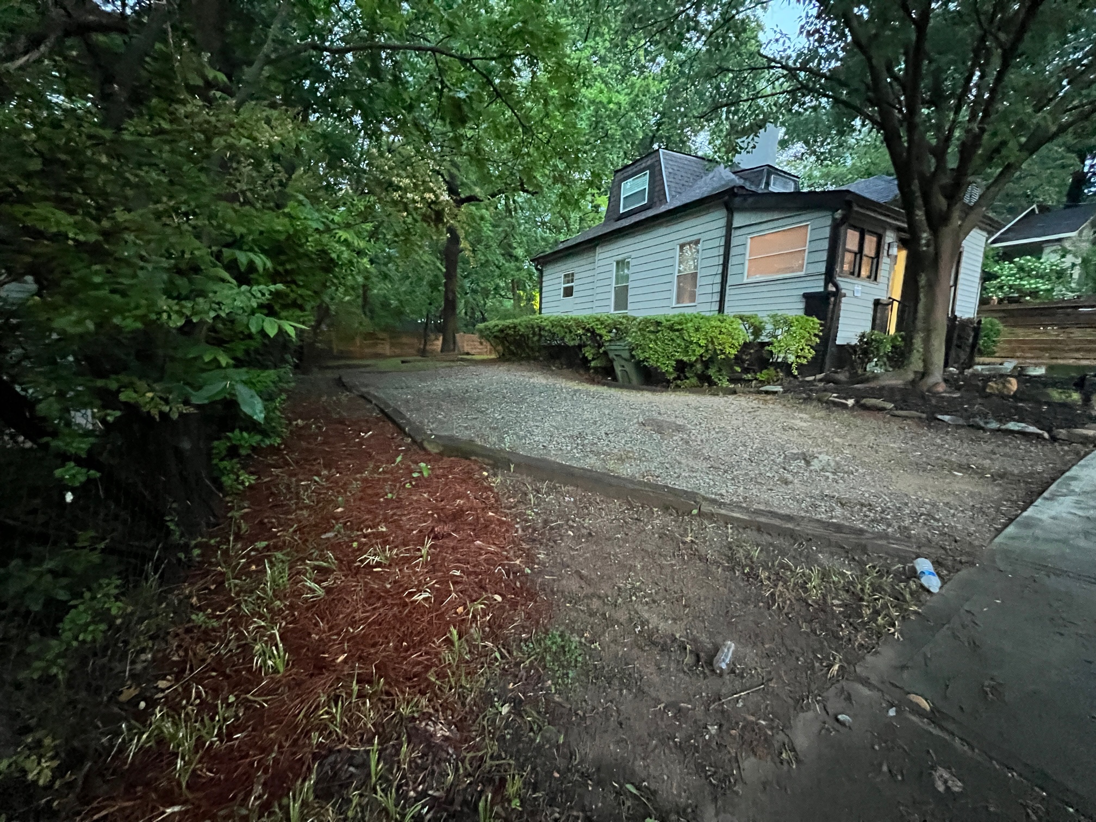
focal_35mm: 13
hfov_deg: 106.2
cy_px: 411
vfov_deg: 89.9
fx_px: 412
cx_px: 548
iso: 1600
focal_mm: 1.57
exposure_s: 1/30
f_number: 1.8
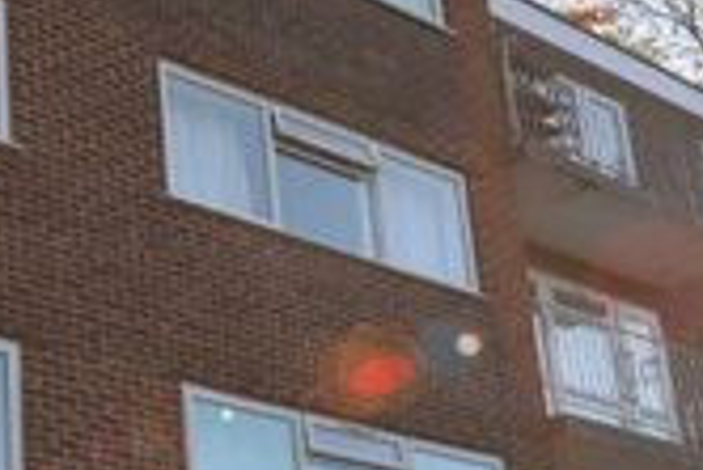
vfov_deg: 17.4
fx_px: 1485
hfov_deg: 24.8
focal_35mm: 76
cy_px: 504
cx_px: -68
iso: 100
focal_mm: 18
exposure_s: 1/160
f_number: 6.3
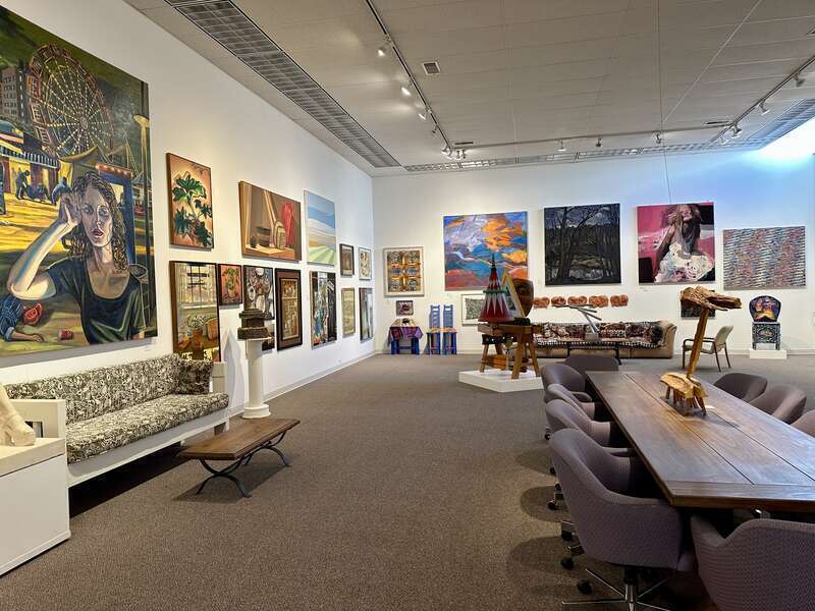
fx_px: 565
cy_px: 306
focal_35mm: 24
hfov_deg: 71.6
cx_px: 408
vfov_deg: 56.8
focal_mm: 6.86
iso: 125
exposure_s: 1/60
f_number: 1.78
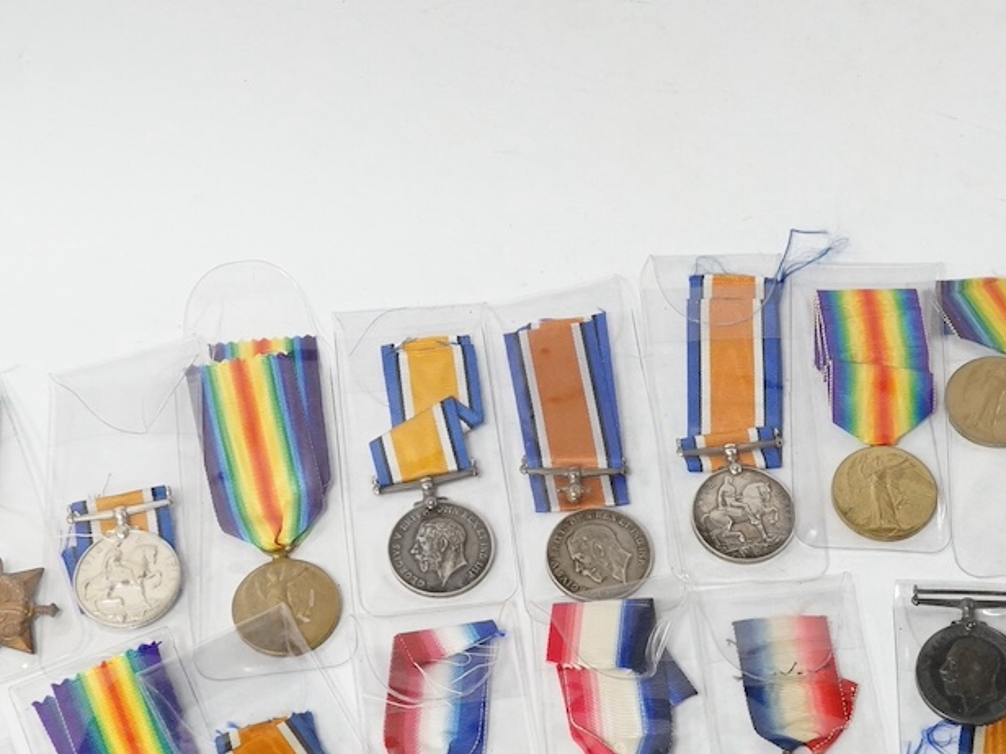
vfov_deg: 18.5
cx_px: 558
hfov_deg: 24.7
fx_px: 2296
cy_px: 586
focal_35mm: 79
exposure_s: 1/80
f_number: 13
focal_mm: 30
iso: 2500
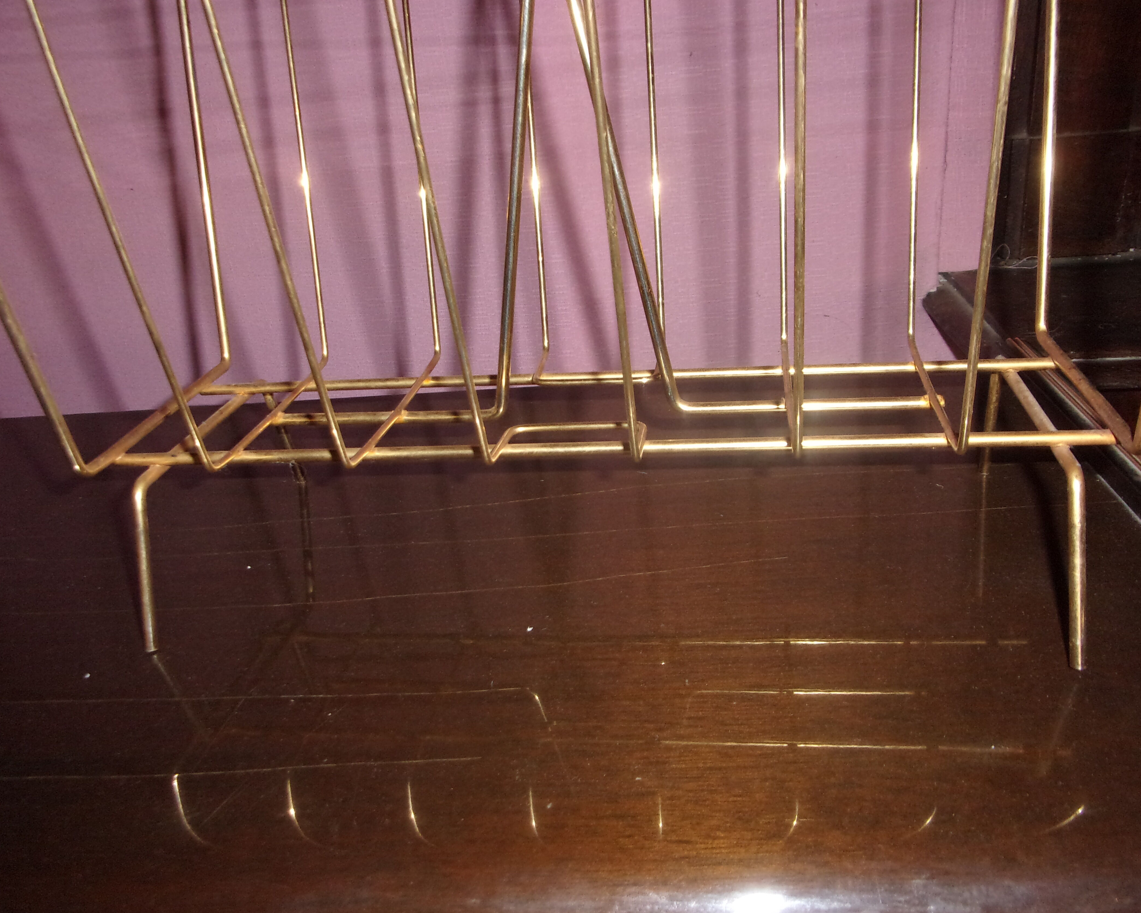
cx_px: 579
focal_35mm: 30
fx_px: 1013
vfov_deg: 48.5
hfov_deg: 58.8
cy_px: 450
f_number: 3.9
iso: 200
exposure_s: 1/34
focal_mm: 5.1
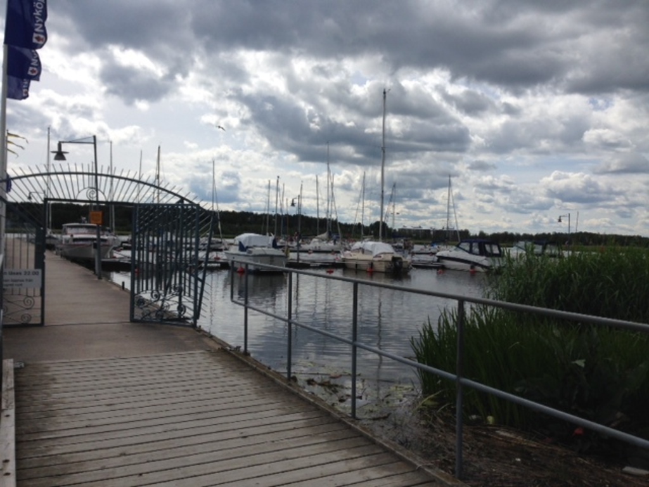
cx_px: 324
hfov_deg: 55.4
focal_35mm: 33
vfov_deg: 42.9
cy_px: 244
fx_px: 619
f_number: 2.4
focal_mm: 4.12
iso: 50
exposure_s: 1/3390
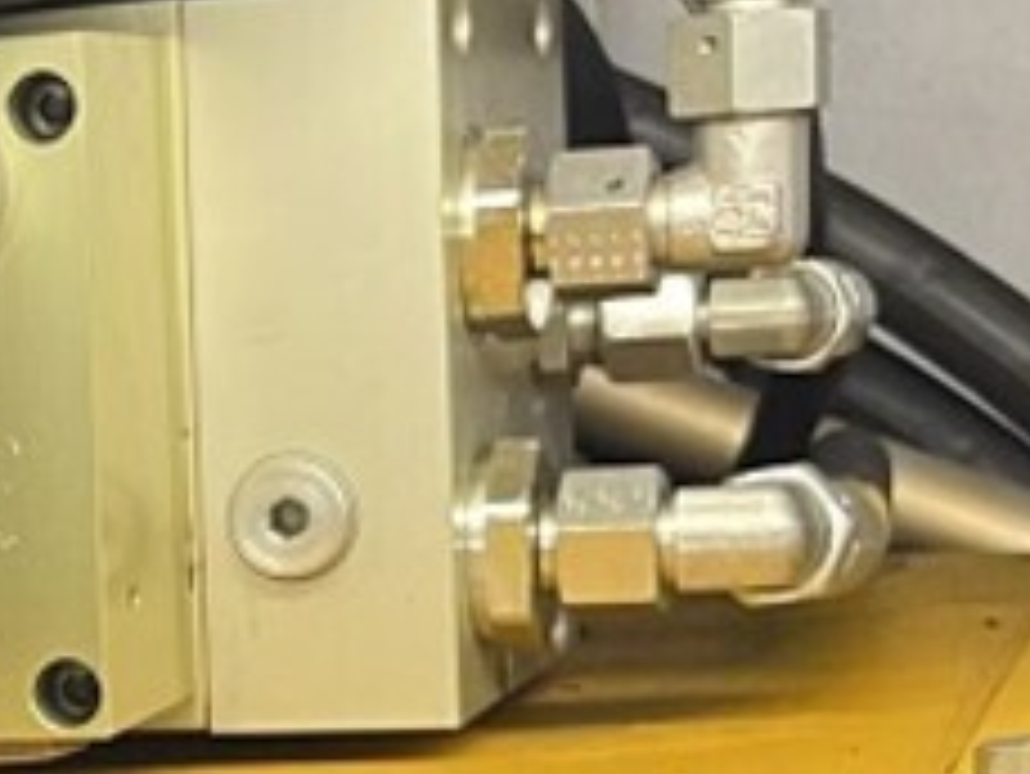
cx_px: -855
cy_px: 878
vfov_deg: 10.3
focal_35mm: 142
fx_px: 4227
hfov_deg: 12.6
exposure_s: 1/50
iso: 100
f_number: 1.6
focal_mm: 5.1
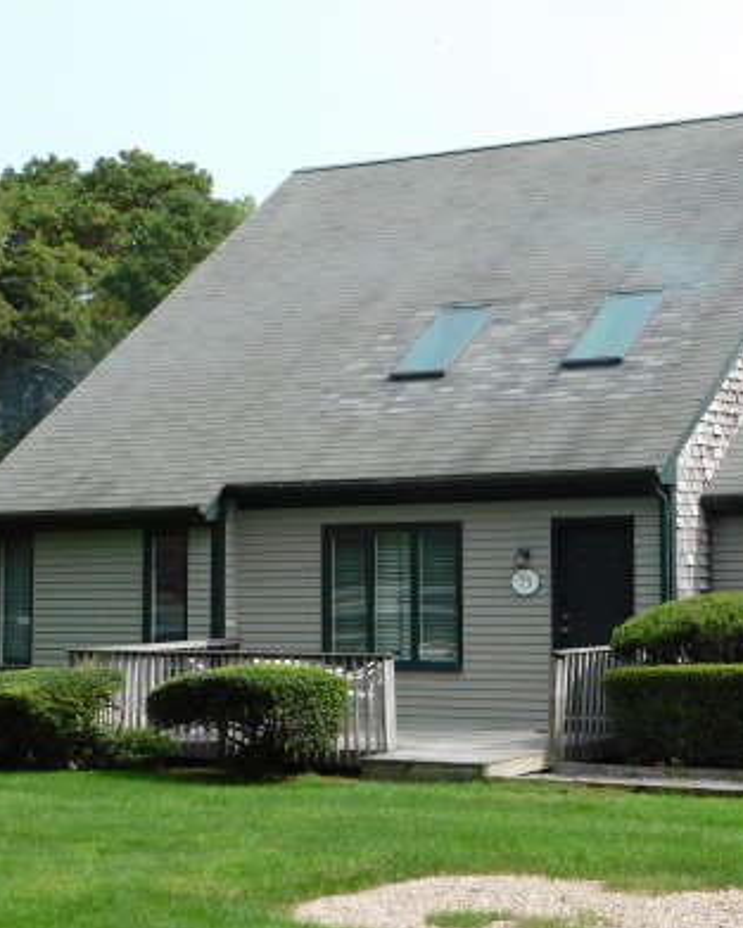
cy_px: 444
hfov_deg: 20.5
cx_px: 674
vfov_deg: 26.1
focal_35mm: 73
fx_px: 2006
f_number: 3.7
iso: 125
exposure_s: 1/640
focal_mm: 8
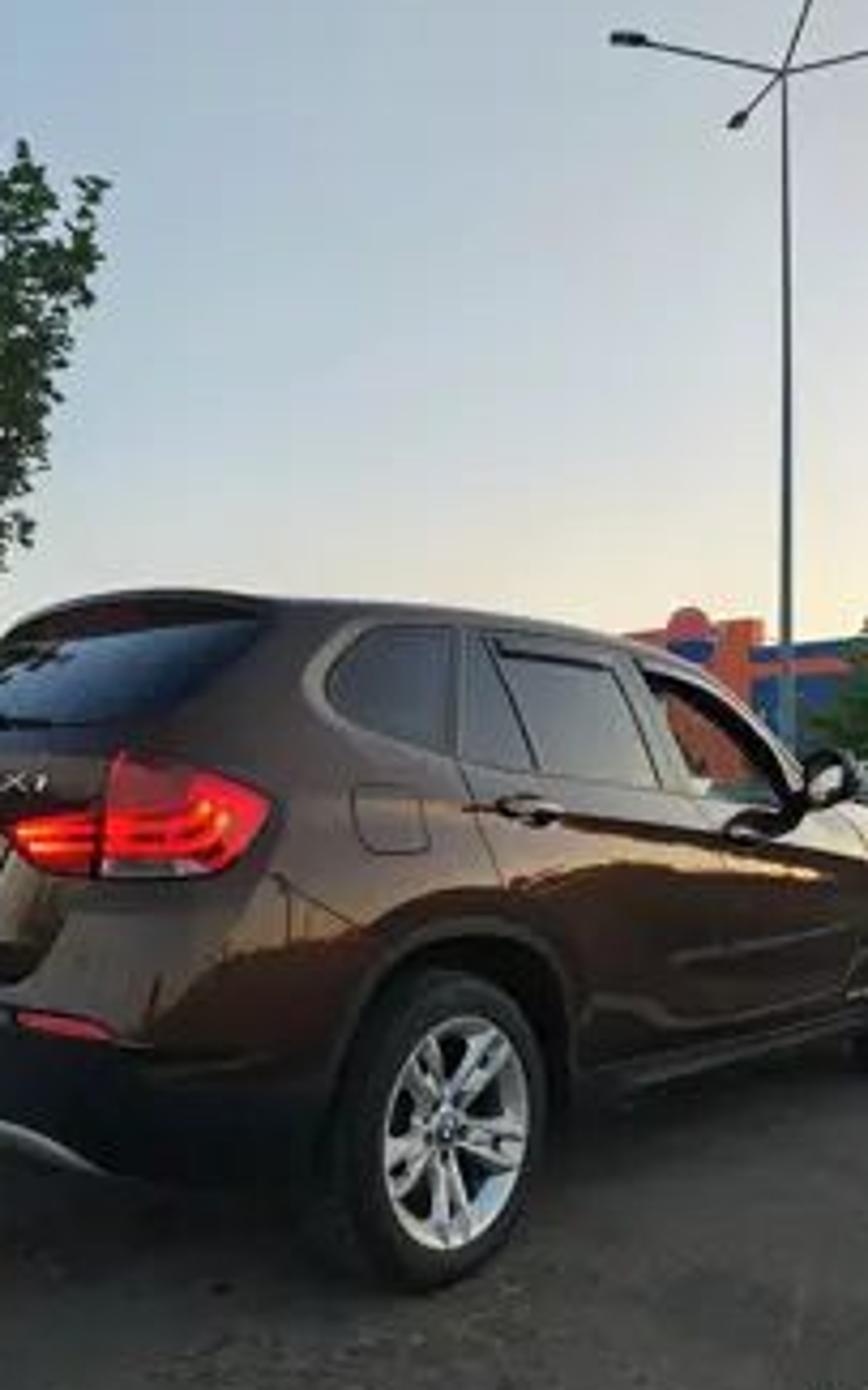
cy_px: 766
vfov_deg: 62.8
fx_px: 1136
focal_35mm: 30
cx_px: 385
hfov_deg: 41.8
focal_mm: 6.57
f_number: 1.6
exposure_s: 1/200
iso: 295
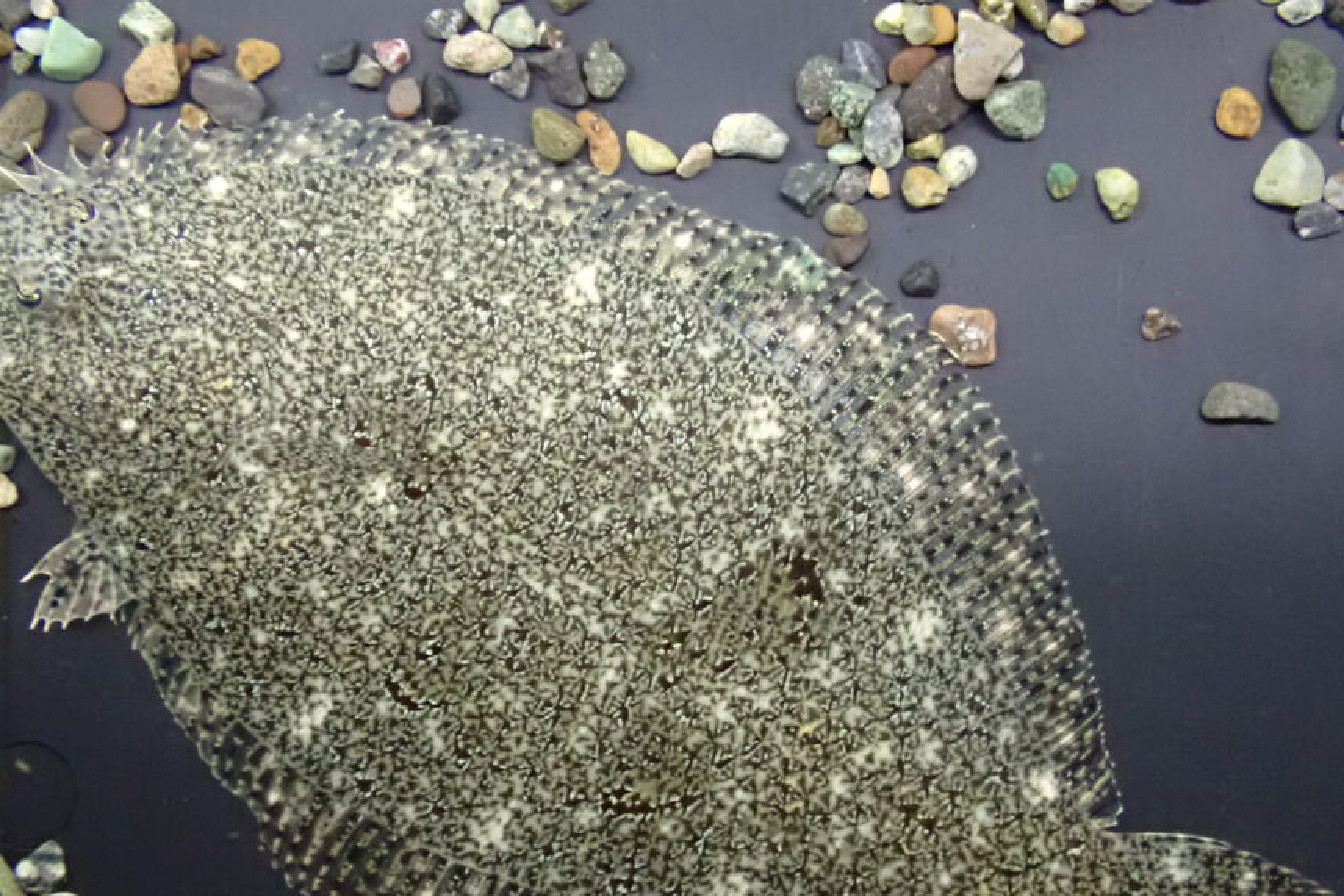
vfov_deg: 21.9
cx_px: 703
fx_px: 2315
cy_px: 511
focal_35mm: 62
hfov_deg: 32.4
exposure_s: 1/40
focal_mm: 9.01
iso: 1600
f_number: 3.2
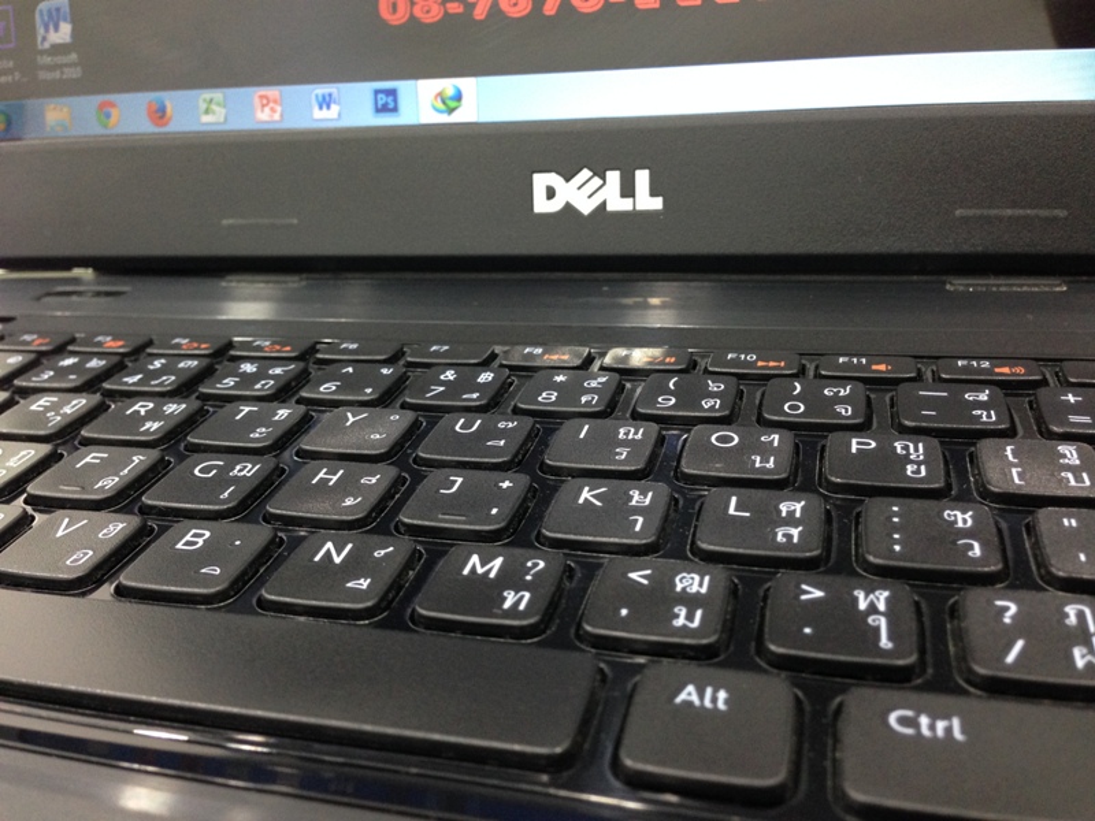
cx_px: 548
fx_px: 1044
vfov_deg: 42.9
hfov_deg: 55.4
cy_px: 410
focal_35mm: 33
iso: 160
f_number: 2.4
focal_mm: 4.12
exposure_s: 1/20
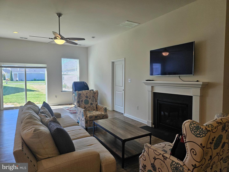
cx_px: 114
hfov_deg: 73.9
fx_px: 152
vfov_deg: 58.9
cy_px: 86
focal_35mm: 23
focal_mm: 5.4
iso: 80
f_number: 1.8
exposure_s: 1/207
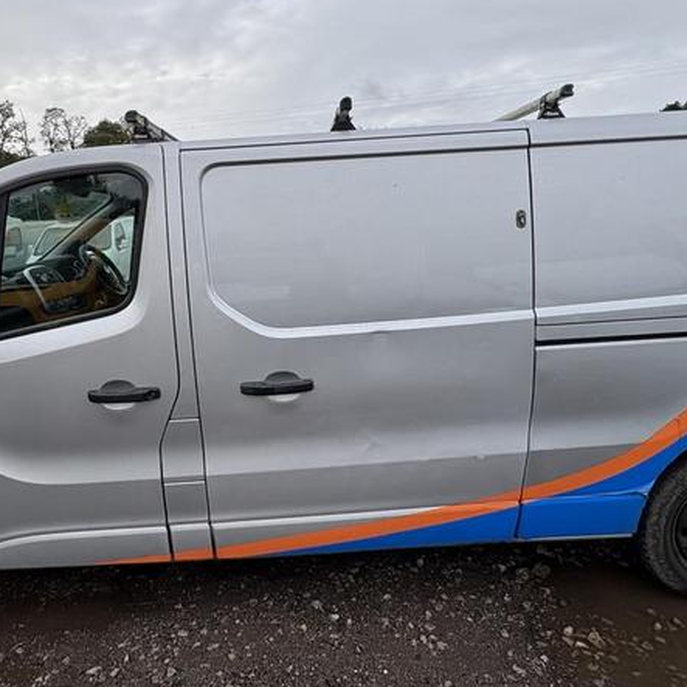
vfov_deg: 62.8
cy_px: 307
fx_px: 561
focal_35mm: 25
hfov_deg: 62.6
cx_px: 293
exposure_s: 1/741
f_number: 2.2
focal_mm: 2.22
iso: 40
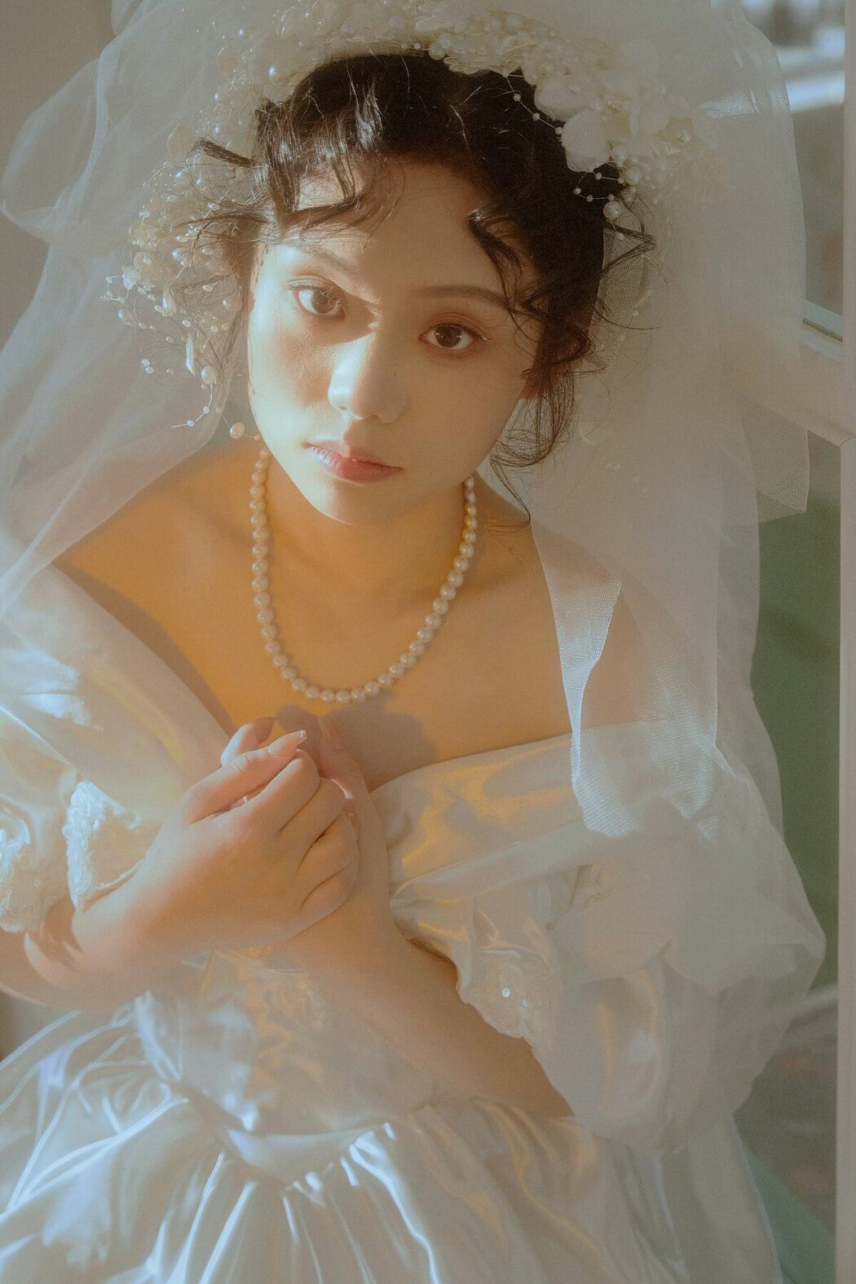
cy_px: 642
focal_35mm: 56
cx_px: 428
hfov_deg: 24.2
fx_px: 1997
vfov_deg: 35.6
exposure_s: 1/250
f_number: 2.8
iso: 800
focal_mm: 37.6
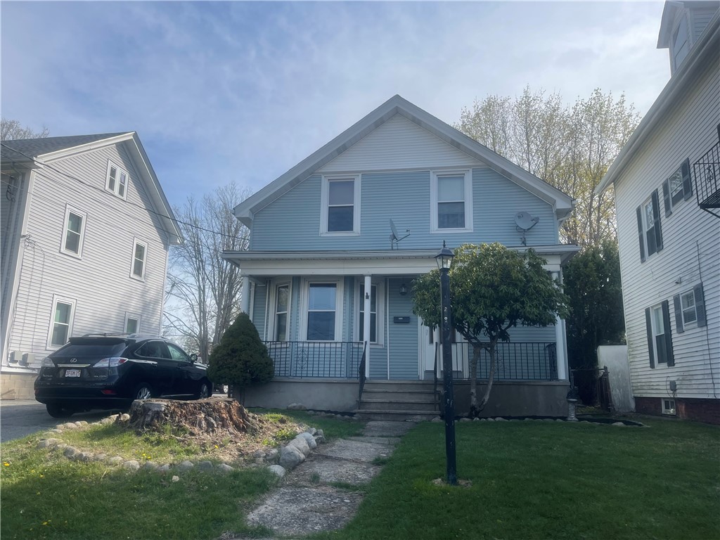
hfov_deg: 69.4
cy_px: 270
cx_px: 360
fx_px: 520
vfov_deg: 54.9
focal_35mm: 25
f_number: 1.6
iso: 32
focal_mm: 5.1
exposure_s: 1/3344
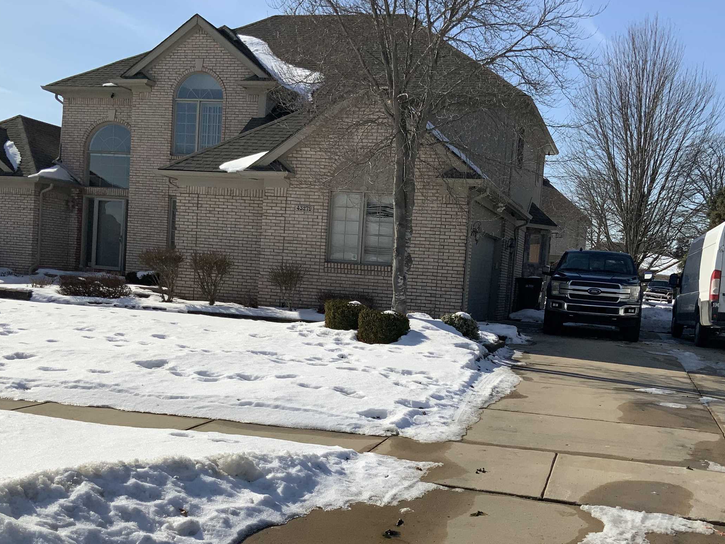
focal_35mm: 43
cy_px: 338
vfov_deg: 33.4
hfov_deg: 43.8
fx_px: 901
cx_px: 387
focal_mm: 3
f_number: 1.8
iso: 20
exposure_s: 1/4405
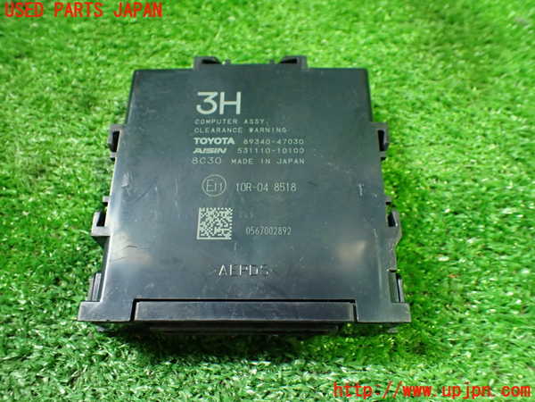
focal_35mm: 30
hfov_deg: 60.0
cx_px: 268
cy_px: 201
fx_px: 464
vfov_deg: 46.8
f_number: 2.3
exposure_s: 1/100
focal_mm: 5.4
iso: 800
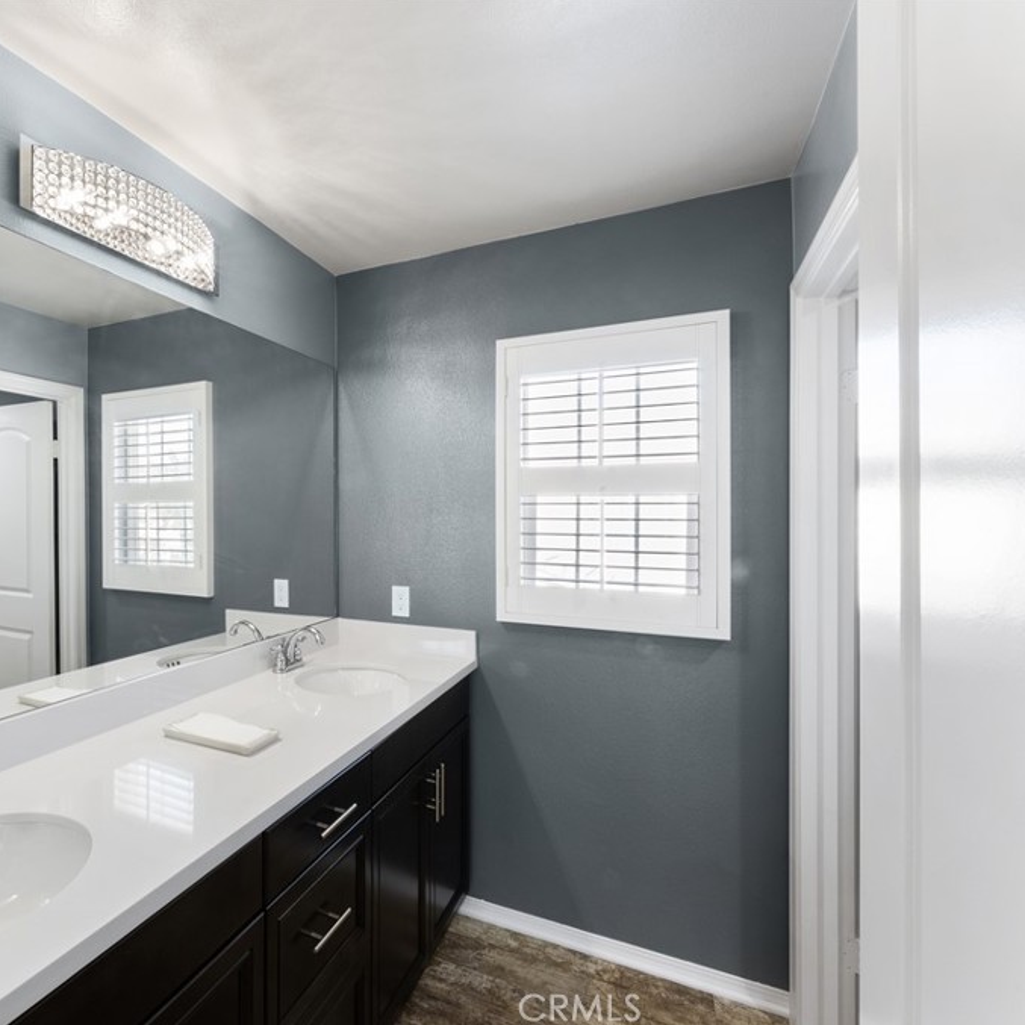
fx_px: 603
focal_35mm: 18
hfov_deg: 76.7
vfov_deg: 80.7
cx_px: 301
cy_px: 512
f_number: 22
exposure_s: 1.6
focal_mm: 14
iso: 100
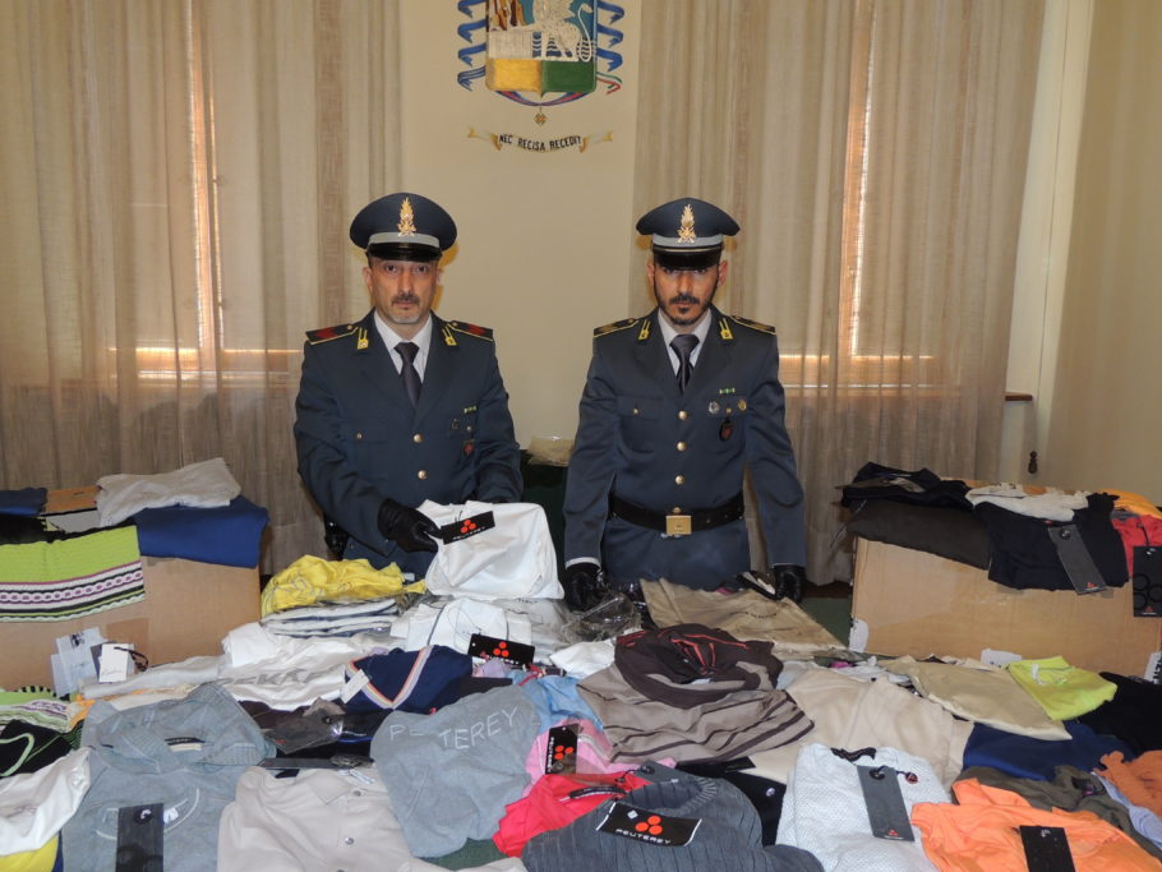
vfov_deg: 51.3
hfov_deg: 65.3
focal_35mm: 27
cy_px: 398
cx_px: 572
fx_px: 907
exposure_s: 1/30
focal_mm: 4.3
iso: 200
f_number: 3
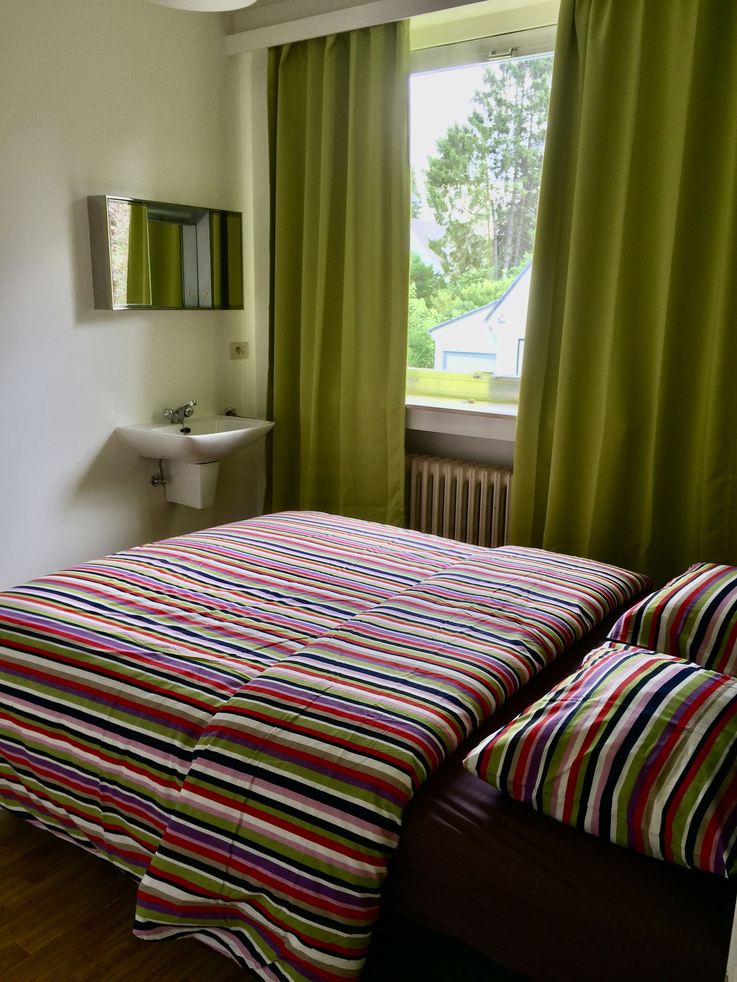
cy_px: 491
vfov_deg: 61.7
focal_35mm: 29
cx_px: 368
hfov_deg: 48.2
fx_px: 823
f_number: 2.2
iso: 50
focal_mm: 4.15
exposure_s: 1/60
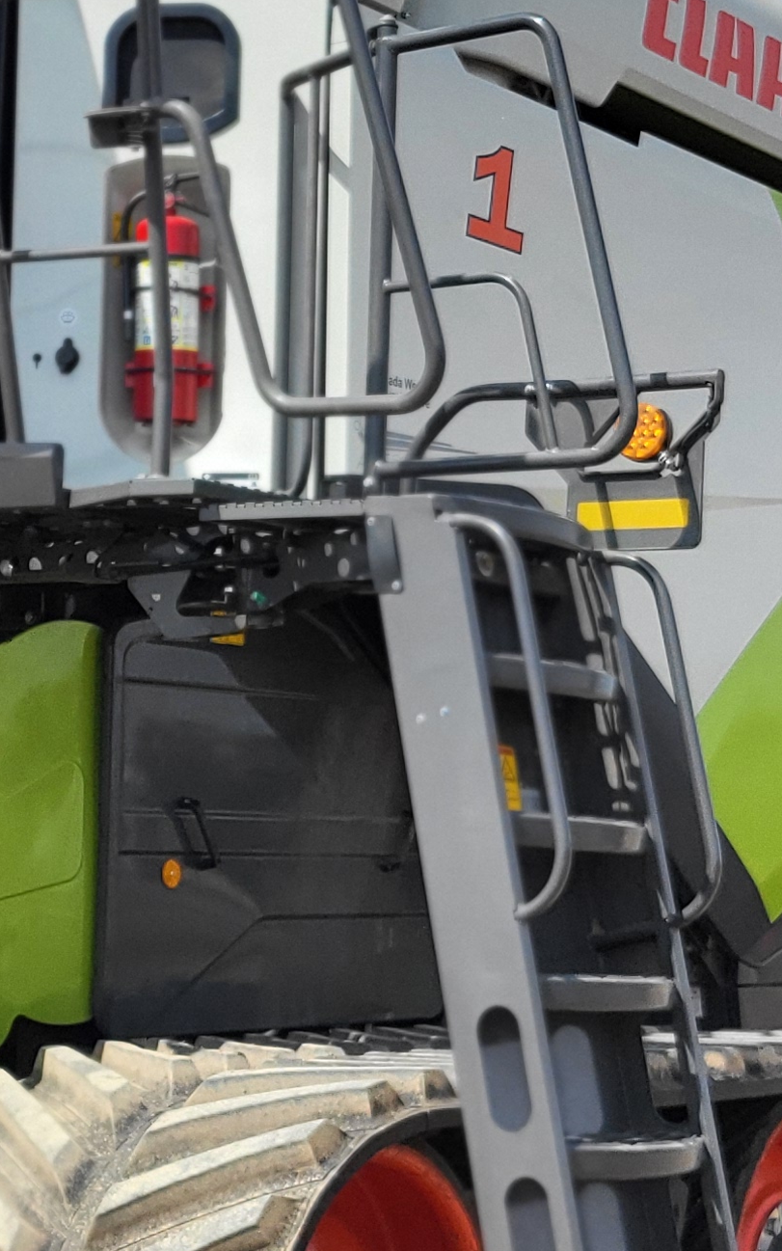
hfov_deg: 15.3
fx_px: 2897
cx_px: 148
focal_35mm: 85
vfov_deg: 24.4
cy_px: 669
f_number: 1.8
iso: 40
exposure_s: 1/2977
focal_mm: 5.4
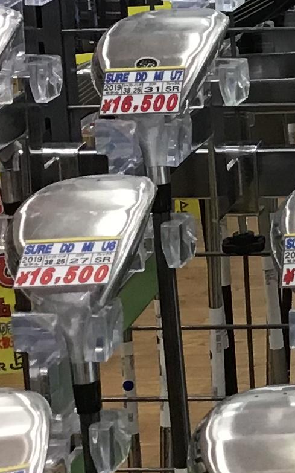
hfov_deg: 8.7
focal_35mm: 137
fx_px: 1763
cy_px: 11
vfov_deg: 15.0
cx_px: 709
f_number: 2.4
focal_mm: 3.3
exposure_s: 1/30
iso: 32
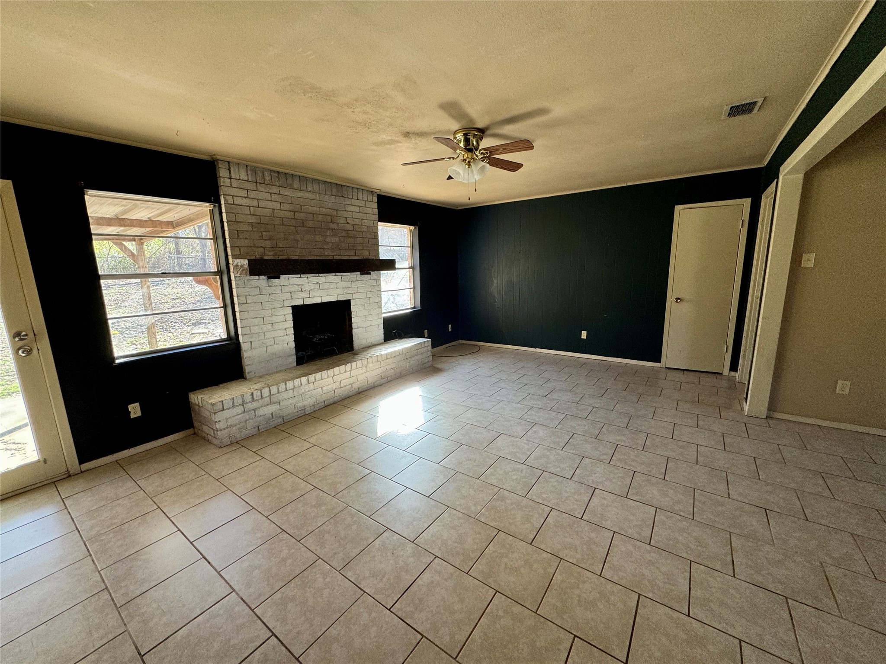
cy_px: 332
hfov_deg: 102.1
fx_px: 358
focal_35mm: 14
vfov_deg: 85.7
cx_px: 443
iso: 100
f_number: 2.2
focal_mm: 2.22
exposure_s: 1/99
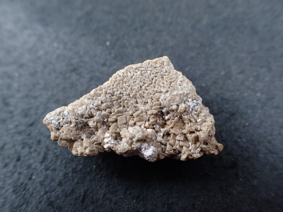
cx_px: 142
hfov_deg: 60.0
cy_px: 106
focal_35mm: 30
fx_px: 245
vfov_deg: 46.8
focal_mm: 5.5
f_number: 2.3
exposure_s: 1/125
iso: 160
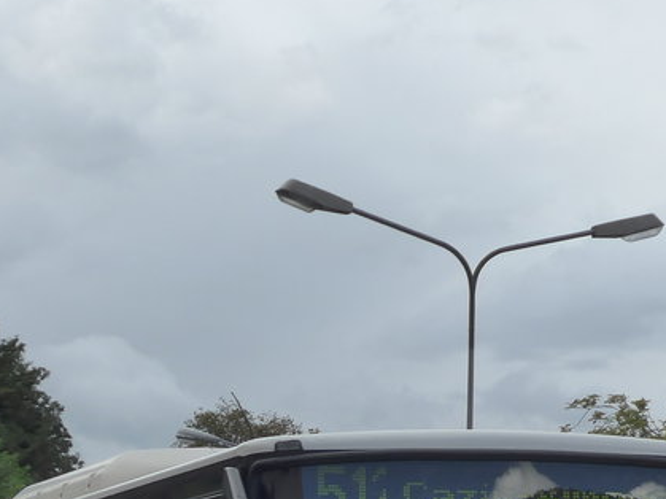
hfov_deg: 11.7
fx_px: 3251
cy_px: 590
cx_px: 429
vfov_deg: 8.7
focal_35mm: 169
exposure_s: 1/800
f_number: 4
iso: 160
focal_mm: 12
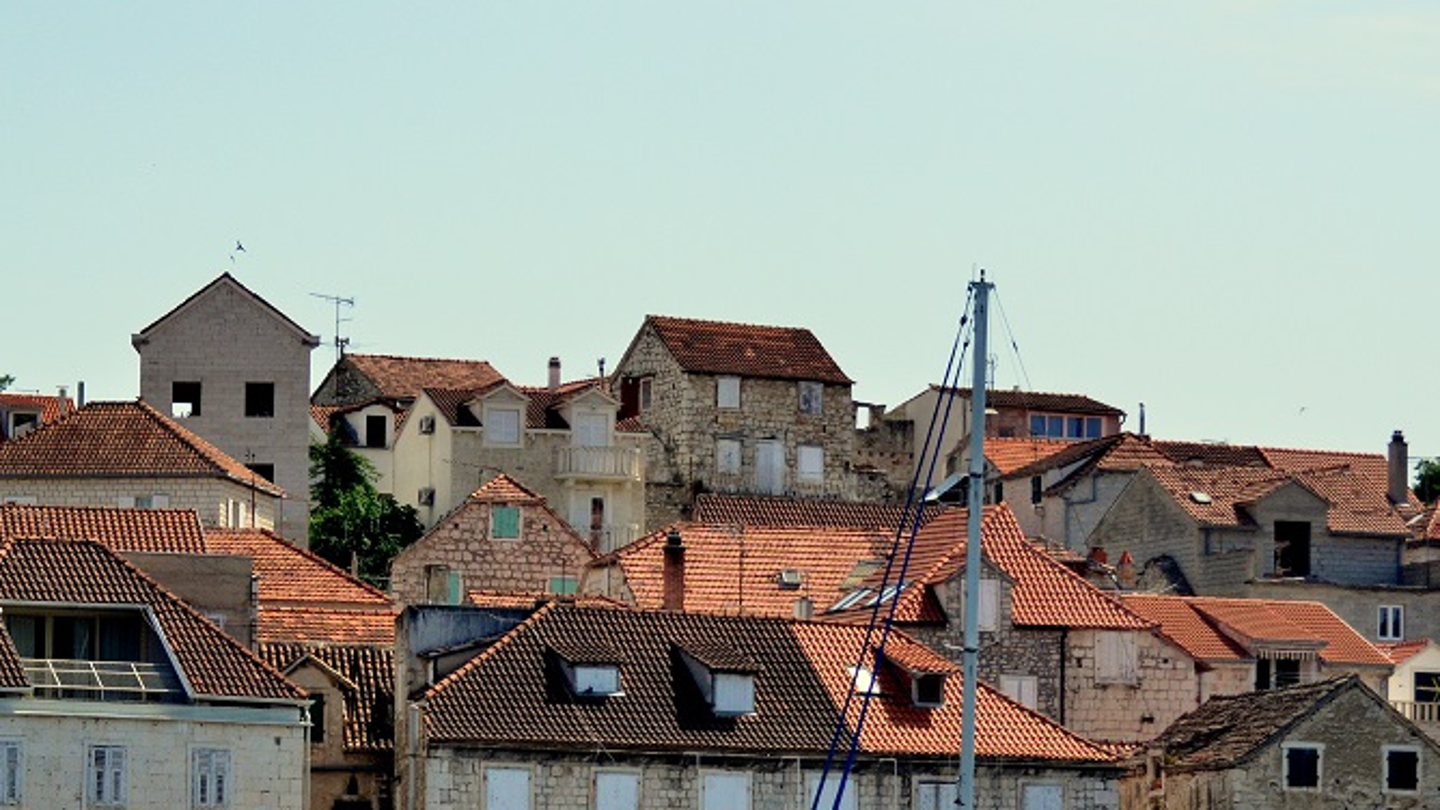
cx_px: 628
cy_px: 613
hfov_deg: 13.1
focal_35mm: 164
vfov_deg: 7.4
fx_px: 6263
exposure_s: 1/8000
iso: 900
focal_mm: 70
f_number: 4.5
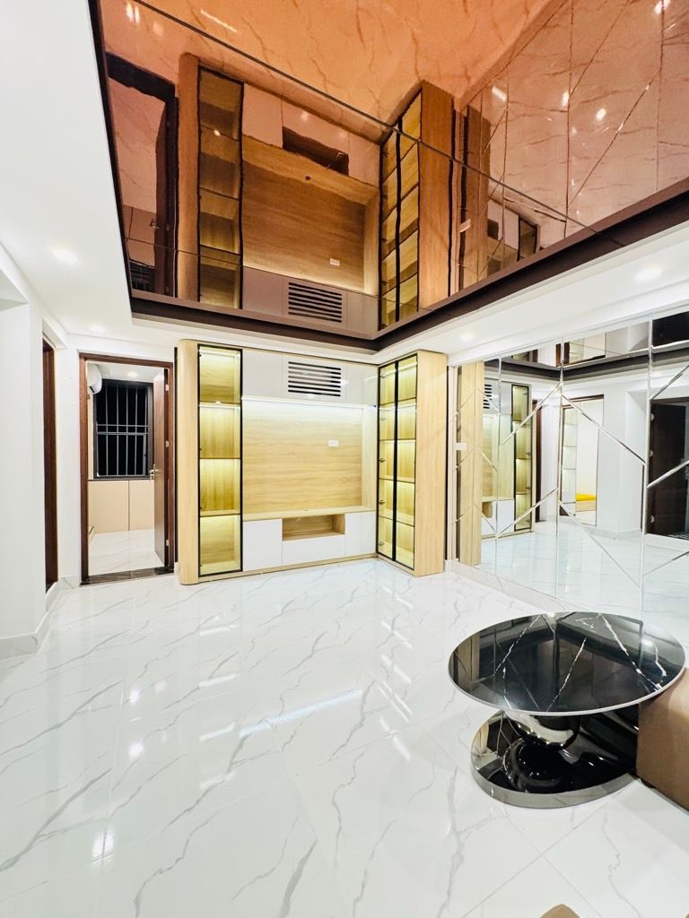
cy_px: 459
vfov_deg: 102.1
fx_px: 372
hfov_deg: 85.7
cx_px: 344
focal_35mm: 14
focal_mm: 2.22
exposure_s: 1/50
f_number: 2.2
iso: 320
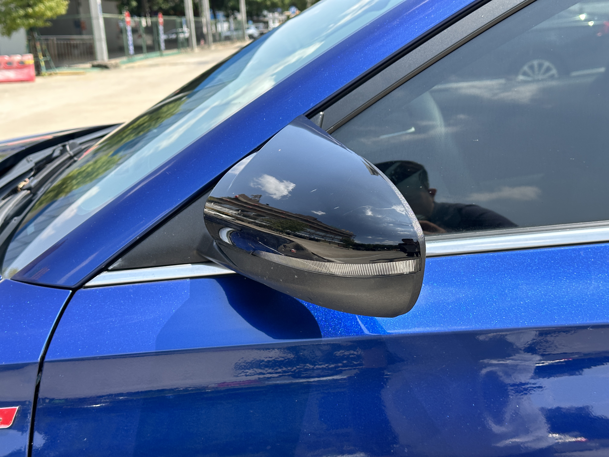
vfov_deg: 30.3
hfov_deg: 39.7
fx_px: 844
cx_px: 304
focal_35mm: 48
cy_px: 228
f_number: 1.78
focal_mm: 6.86
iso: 64
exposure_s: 1/1062
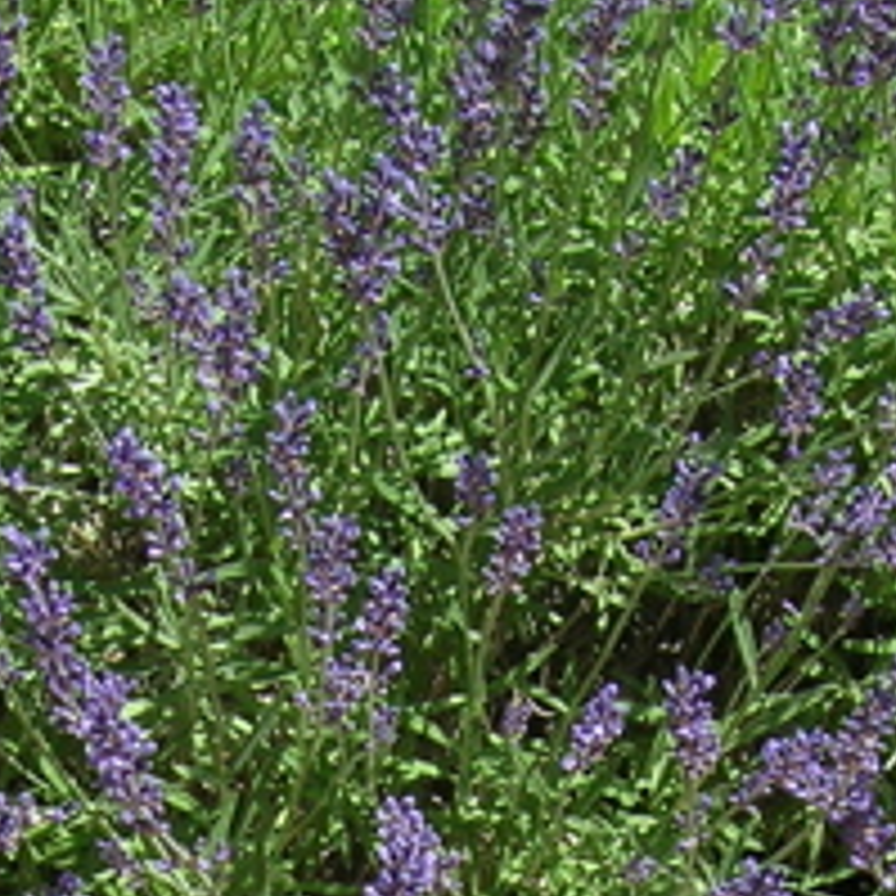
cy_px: 1382
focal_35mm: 129
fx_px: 3778
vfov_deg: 12.8
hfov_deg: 13.5
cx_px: 371
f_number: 4.9
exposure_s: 1/215
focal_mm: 5.7
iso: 50
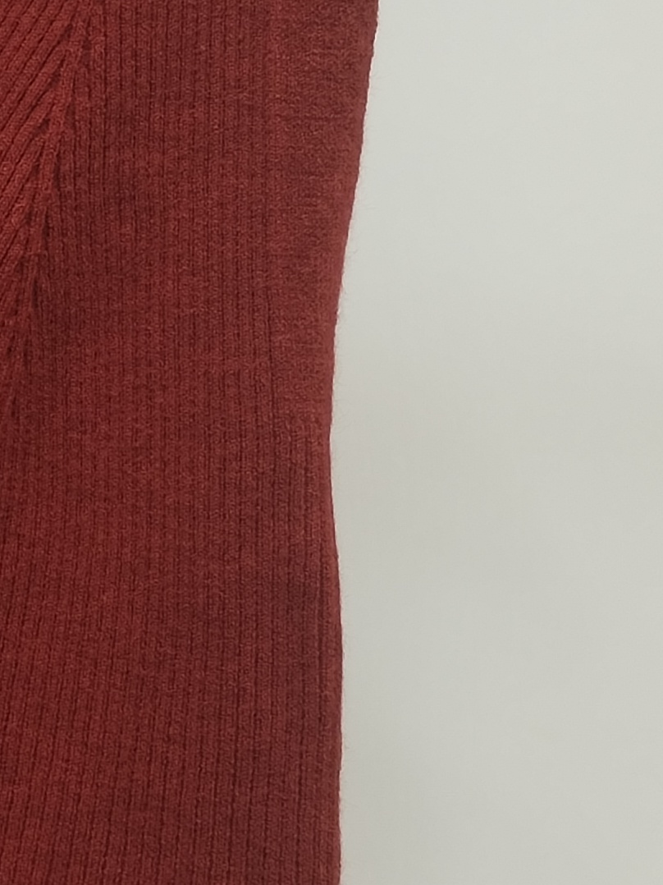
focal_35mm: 124
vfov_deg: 15.9
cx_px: -407
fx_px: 3168
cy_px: 378
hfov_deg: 11.3
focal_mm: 4.75
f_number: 1.8
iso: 153
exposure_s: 1/60
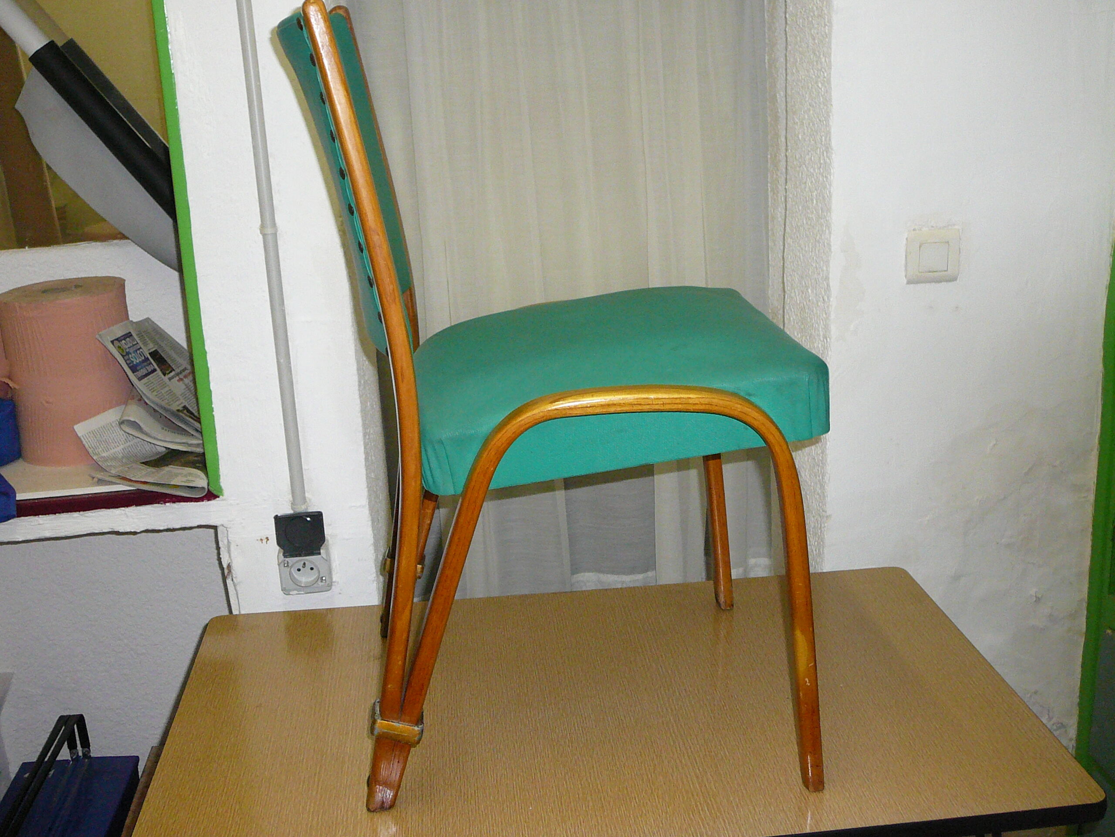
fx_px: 1385
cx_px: 558
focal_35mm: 43
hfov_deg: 43.9
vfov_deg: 33.6
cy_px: 418
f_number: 3.2
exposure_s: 1/30
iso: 250
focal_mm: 6.4
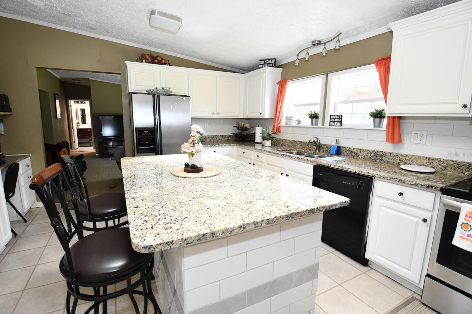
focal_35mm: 16
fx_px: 210
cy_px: 154
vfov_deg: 73.7
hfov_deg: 96.7
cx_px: 223
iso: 1800
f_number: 4
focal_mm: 10
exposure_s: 1/250
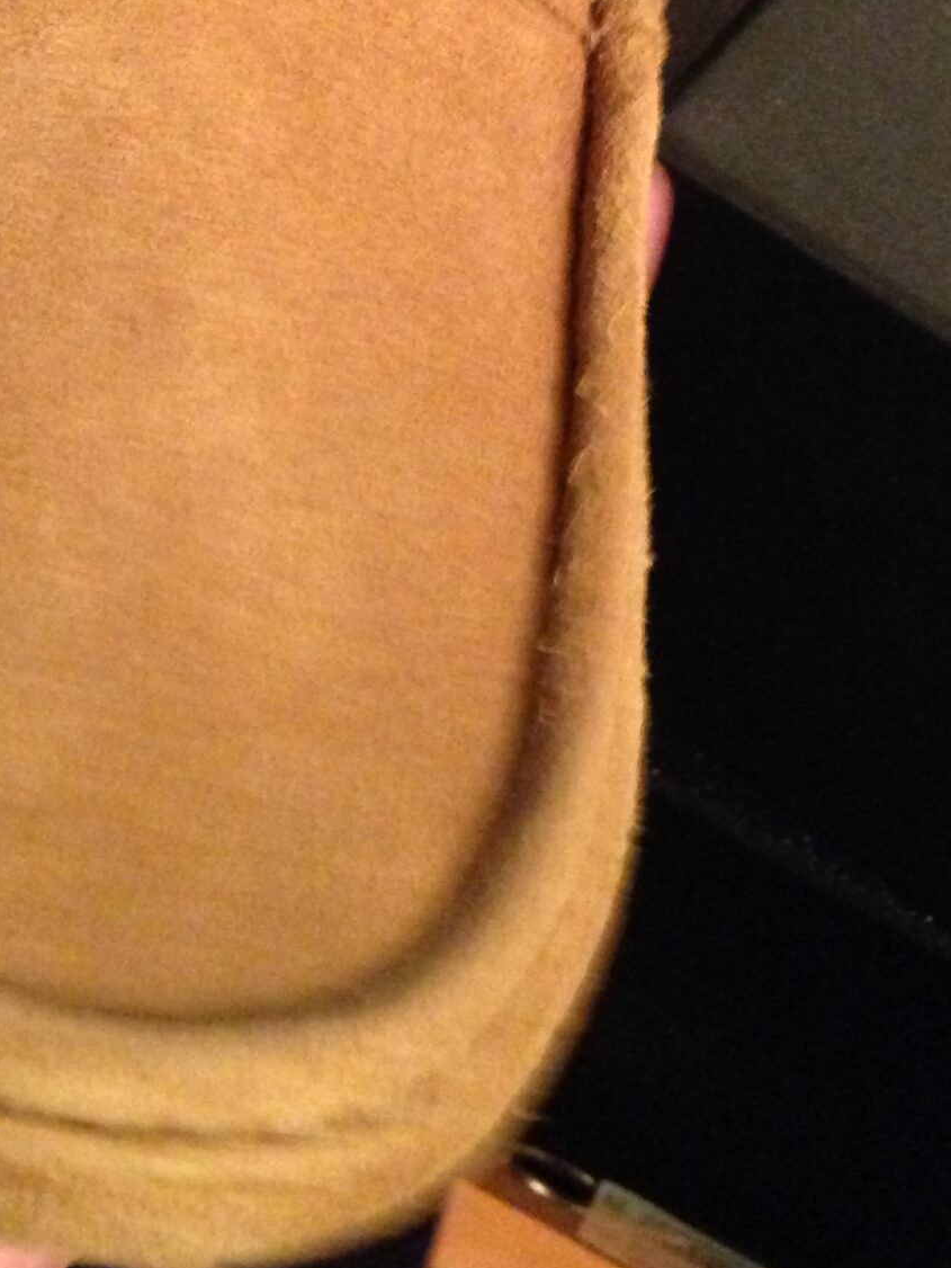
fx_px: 2746
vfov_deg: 24.8
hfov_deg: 19.6
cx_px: 375
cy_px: 15
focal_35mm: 75
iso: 800
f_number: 2.4
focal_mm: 4.13
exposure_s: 1/15
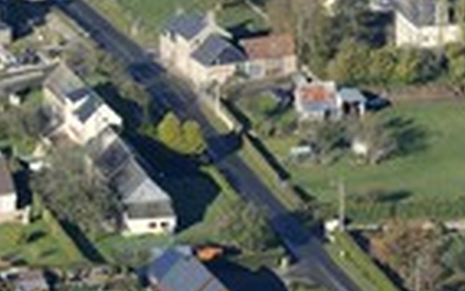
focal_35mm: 483
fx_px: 6126
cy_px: 52
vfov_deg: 2.7
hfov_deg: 4.3
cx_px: -65
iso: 400
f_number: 7.1
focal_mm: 160
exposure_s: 1/1000
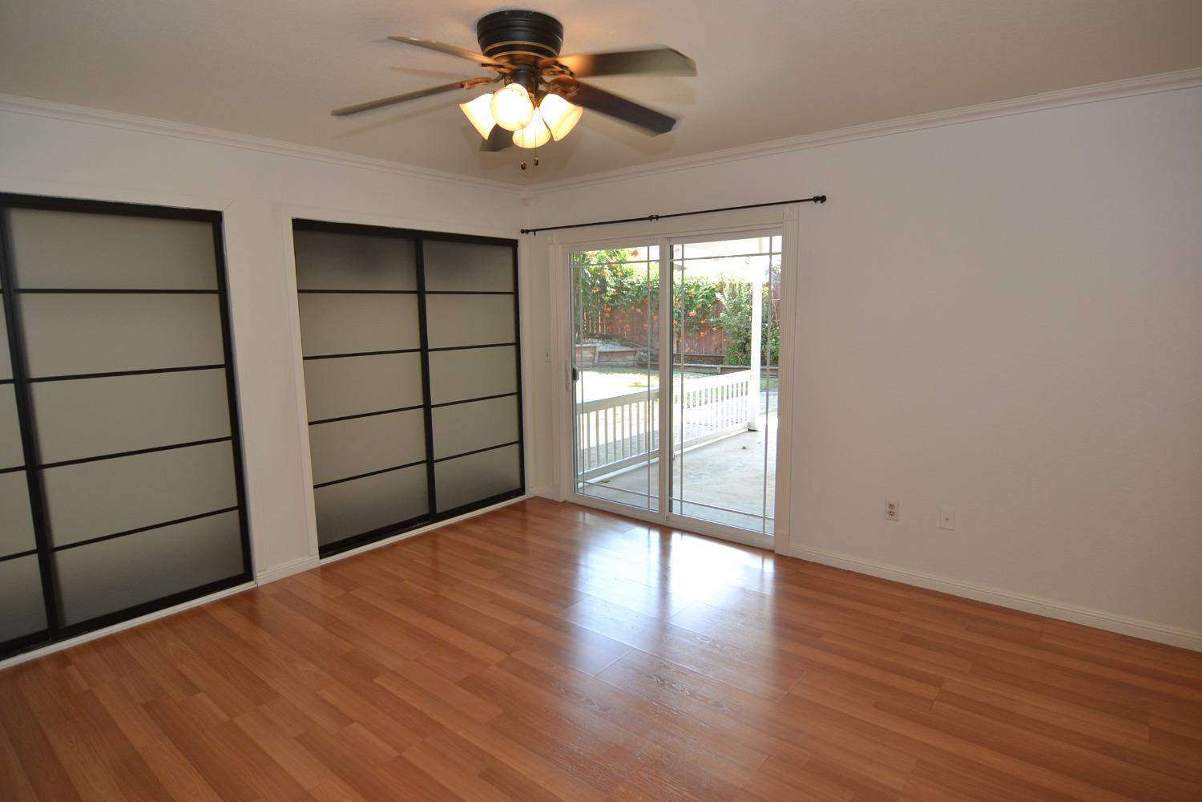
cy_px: 401
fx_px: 601
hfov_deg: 90.0
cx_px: 601
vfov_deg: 67.4
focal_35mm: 18
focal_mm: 12
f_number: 4.5
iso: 400
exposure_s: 1/80
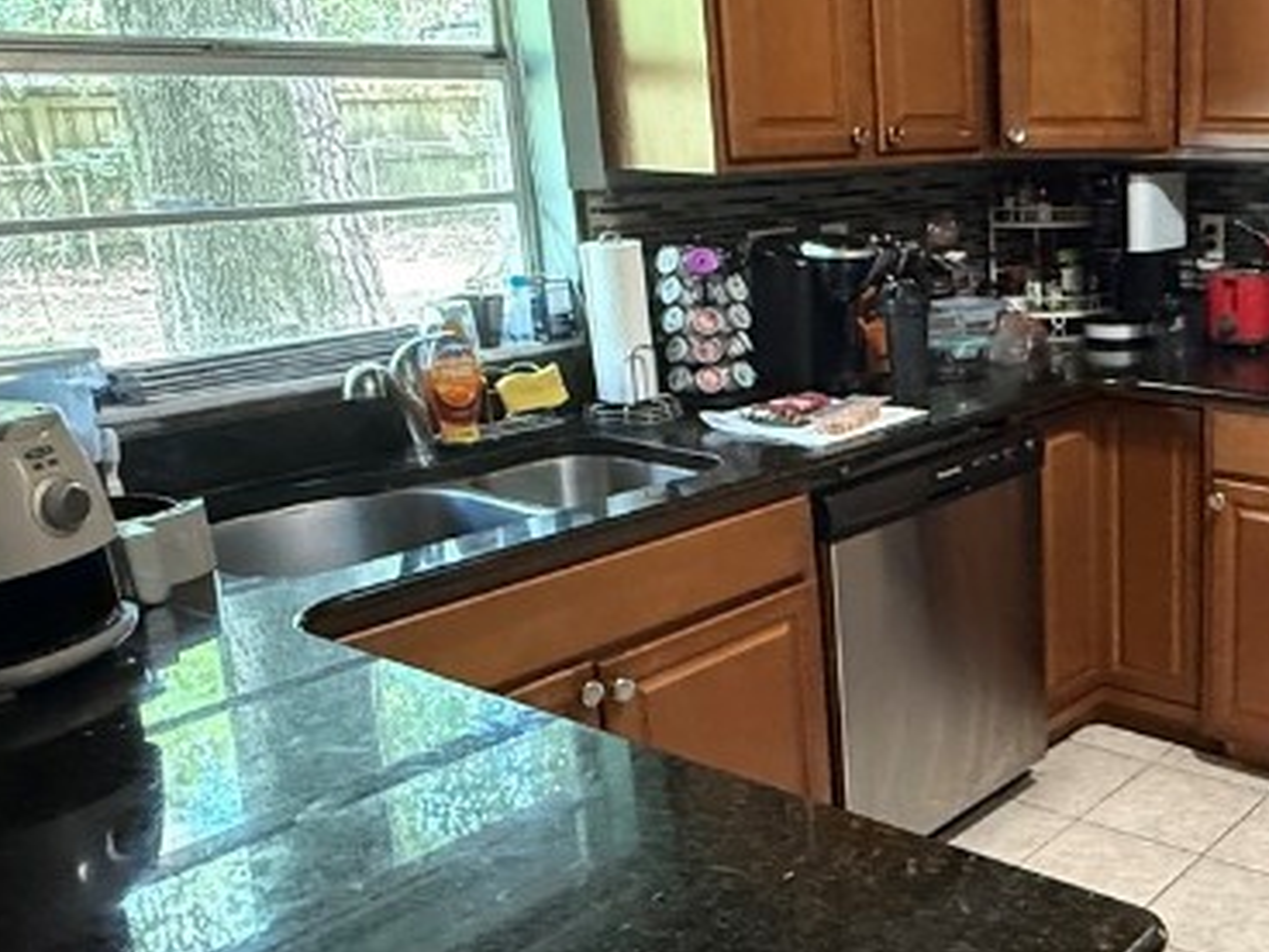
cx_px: 1214
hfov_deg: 42.5
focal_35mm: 39
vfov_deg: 36.8
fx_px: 1430
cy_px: 469
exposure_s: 1/40
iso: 1000
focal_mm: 2.22
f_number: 2.2
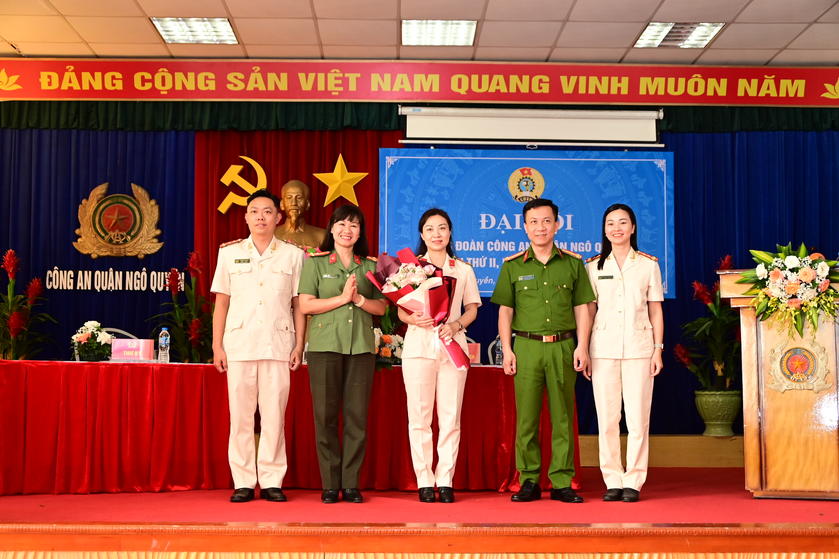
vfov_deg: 29.9
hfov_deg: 43.6
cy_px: 280
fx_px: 1049
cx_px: 420
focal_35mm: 45
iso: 800
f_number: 4.2
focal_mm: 30
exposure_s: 1/200
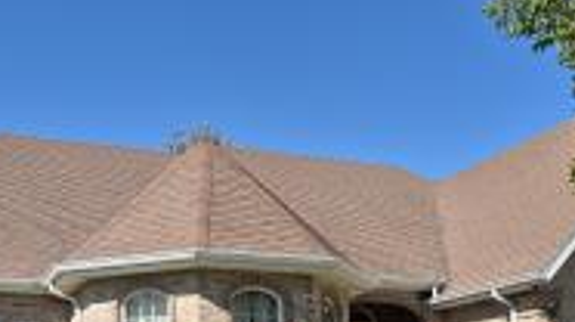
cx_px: 284
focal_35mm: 54
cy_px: 337
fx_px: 822
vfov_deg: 21.2
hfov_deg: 38.5
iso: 25
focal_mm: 5.4
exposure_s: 1/1800
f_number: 1.8
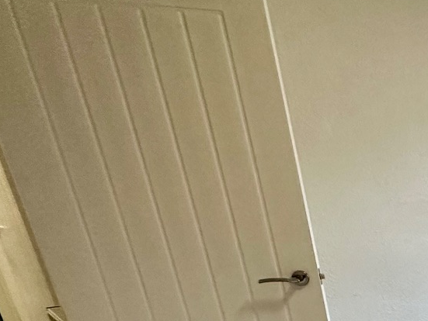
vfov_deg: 24.0
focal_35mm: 52
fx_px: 643
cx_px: 693
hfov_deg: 24.7
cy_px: 435
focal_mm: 2.22
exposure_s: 1/99
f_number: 2.2
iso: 250
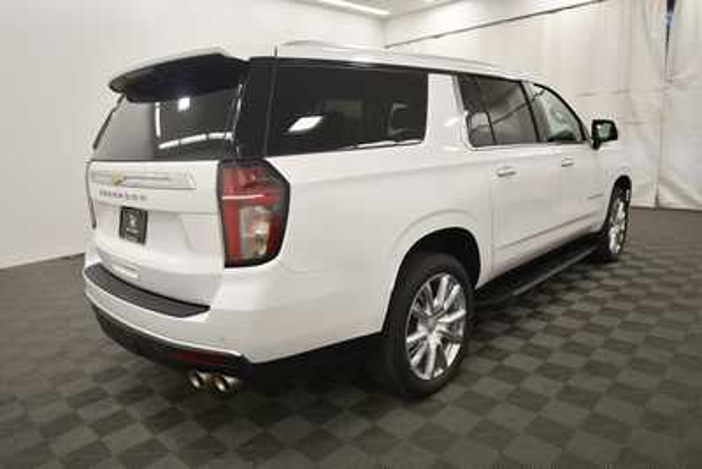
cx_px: 351
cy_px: 234
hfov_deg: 73.7
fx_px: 468
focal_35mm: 24
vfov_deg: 53.2
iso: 800
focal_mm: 16
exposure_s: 1/250
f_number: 5.3
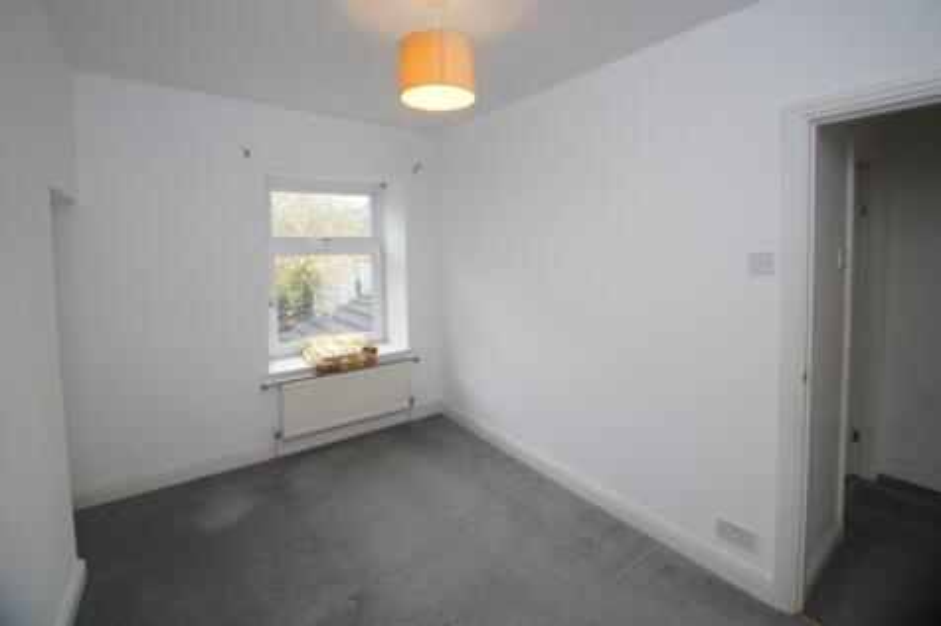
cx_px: 470
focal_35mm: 15
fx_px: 392
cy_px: 313
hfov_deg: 100.4
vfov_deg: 77.3
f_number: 4
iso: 800
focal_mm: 10
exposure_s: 1/160
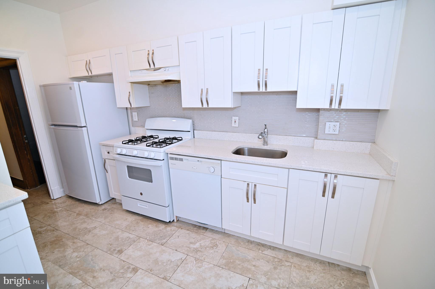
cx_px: 218
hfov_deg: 96.8
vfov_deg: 73.7
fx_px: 193
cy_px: 144
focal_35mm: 16
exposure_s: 1/125
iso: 110
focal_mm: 16
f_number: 2.8
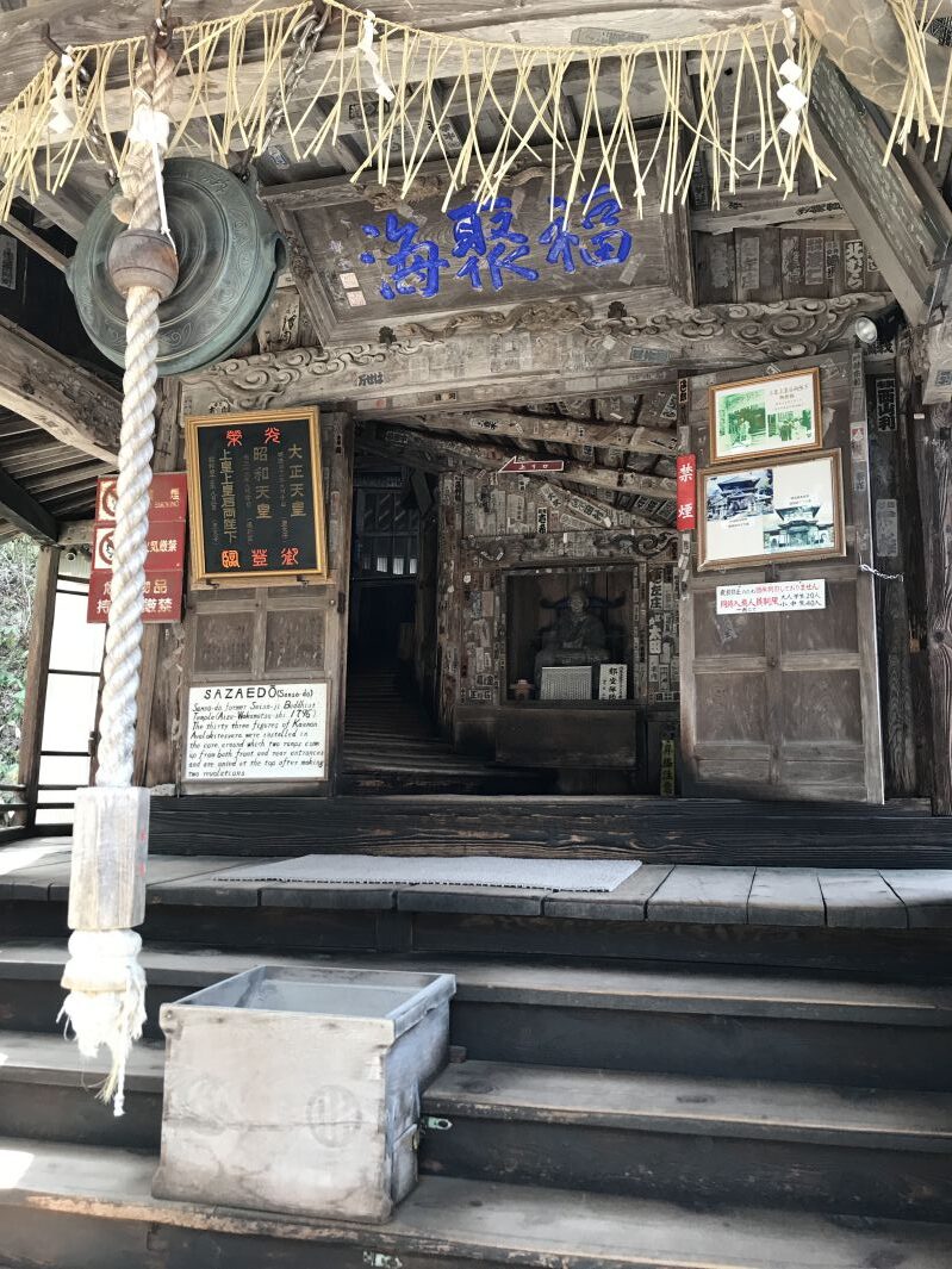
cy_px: 634
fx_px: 1027
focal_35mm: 28
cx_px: 476
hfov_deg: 49.8
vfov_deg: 63.4
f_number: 1.8
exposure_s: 1/40
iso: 20
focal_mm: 3.99
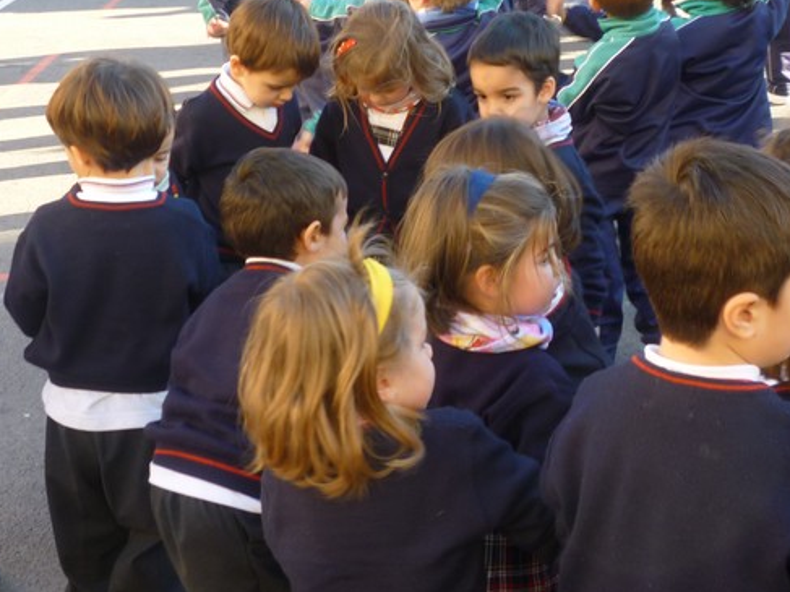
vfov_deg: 23.8
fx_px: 1392
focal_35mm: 61
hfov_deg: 31.7
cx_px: 363
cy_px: 159
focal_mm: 5.2
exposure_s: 1/60
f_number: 3.3
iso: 80
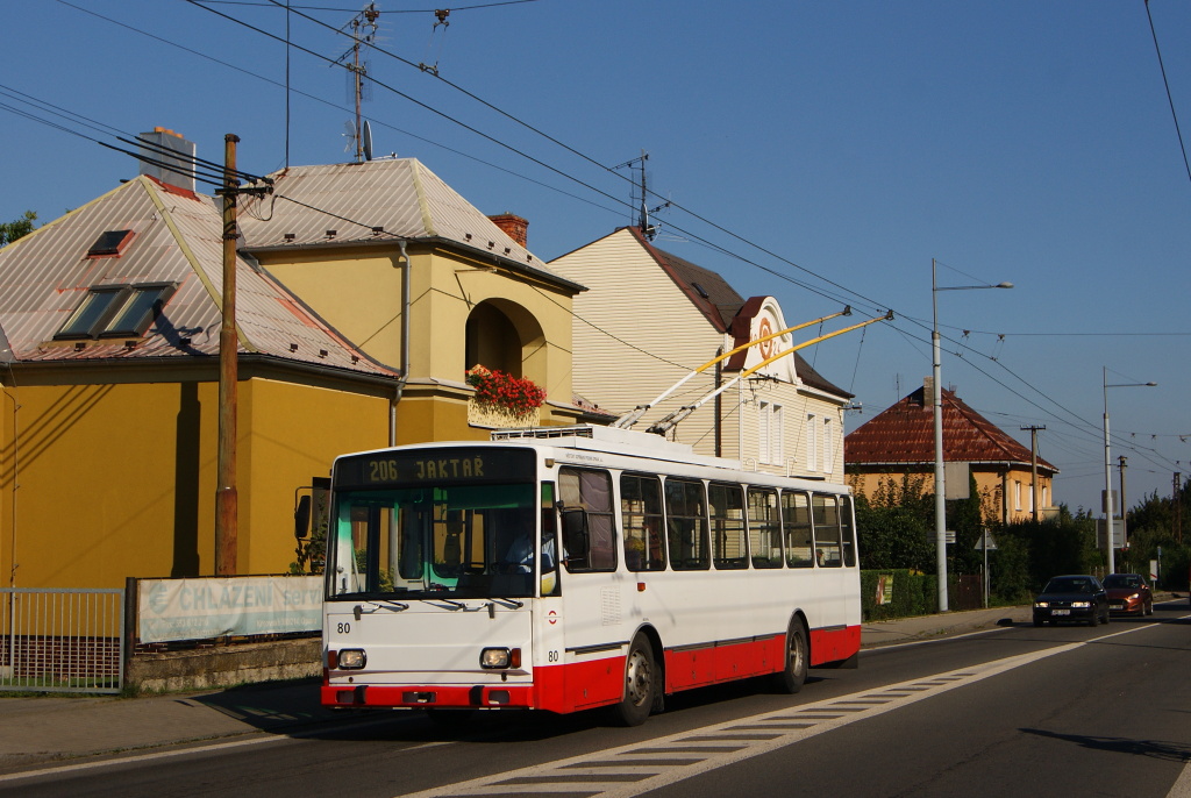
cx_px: 596
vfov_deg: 16.6
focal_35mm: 82
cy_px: 399
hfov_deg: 24.6
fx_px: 2733
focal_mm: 55
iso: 200
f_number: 9
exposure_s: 1/1000
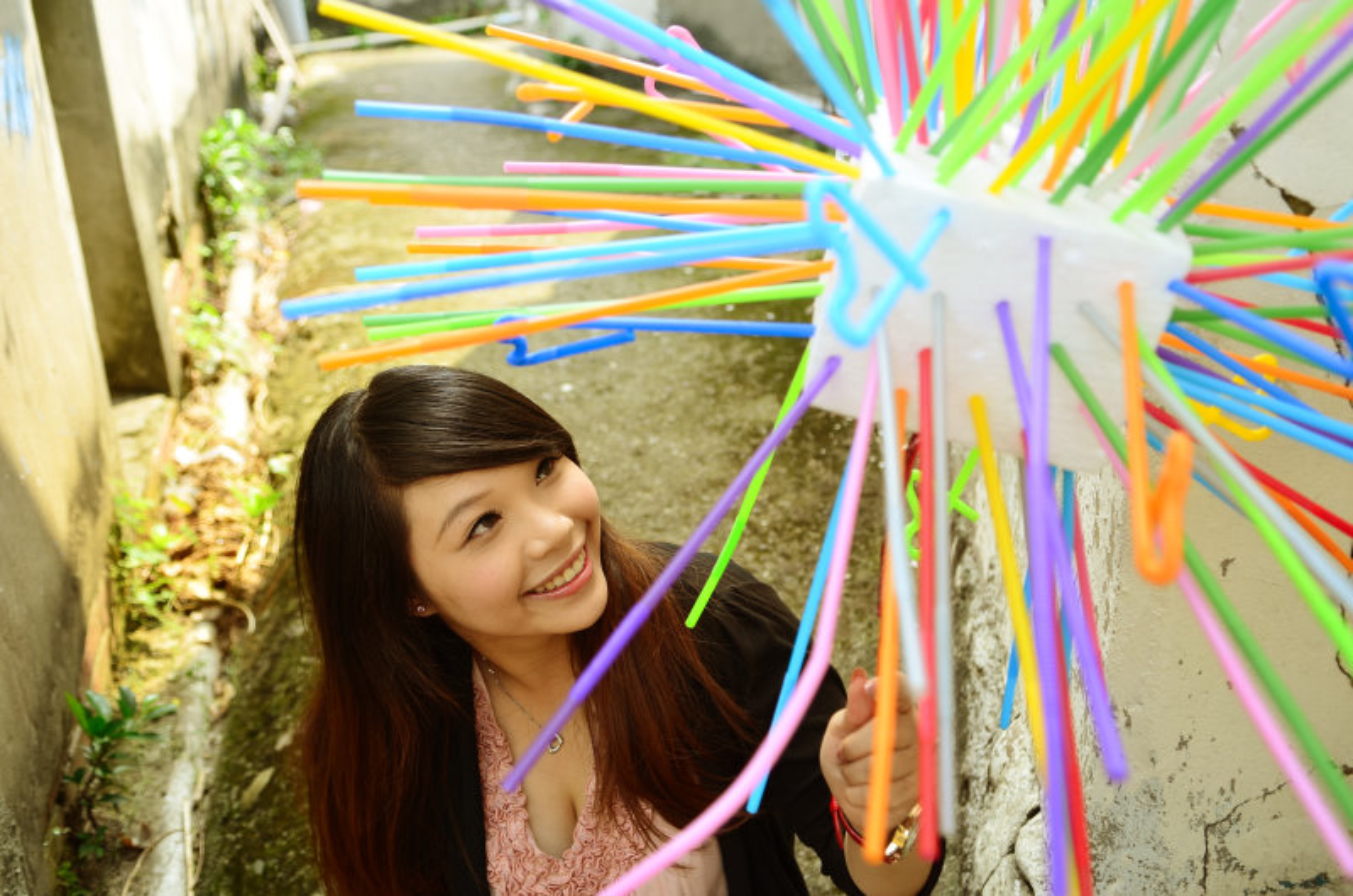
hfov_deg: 55.2
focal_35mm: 34
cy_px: 448
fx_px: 1294
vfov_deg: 38.2
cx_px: 676
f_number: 2.8
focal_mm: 23
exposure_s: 1/250
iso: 100
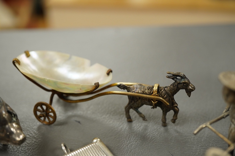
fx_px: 294
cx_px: 118
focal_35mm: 45
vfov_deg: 29.9
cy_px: 78
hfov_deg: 43.6
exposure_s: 1/125
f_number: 8
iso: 1250
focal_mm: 30
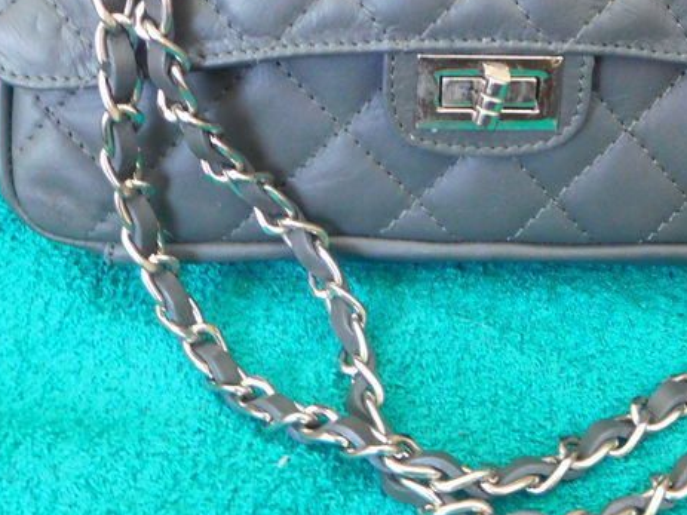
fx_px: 1071
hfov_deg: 35.3
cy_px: 39
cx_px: 441
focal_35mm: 54
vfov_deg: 26.0
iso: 400
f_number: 3.4
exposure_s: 1/30
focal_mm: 4.5
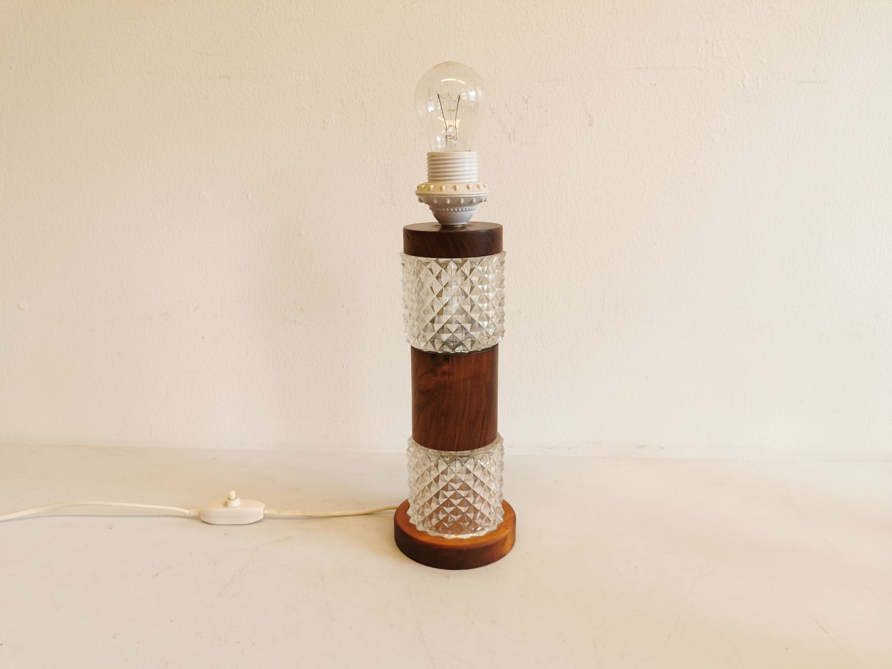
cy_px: 334
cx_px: 446
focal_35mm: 27
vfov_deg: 51.4
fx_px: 696
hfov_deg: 65.3
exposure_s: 1/106
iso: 50
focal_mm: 5.56
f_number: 1.6
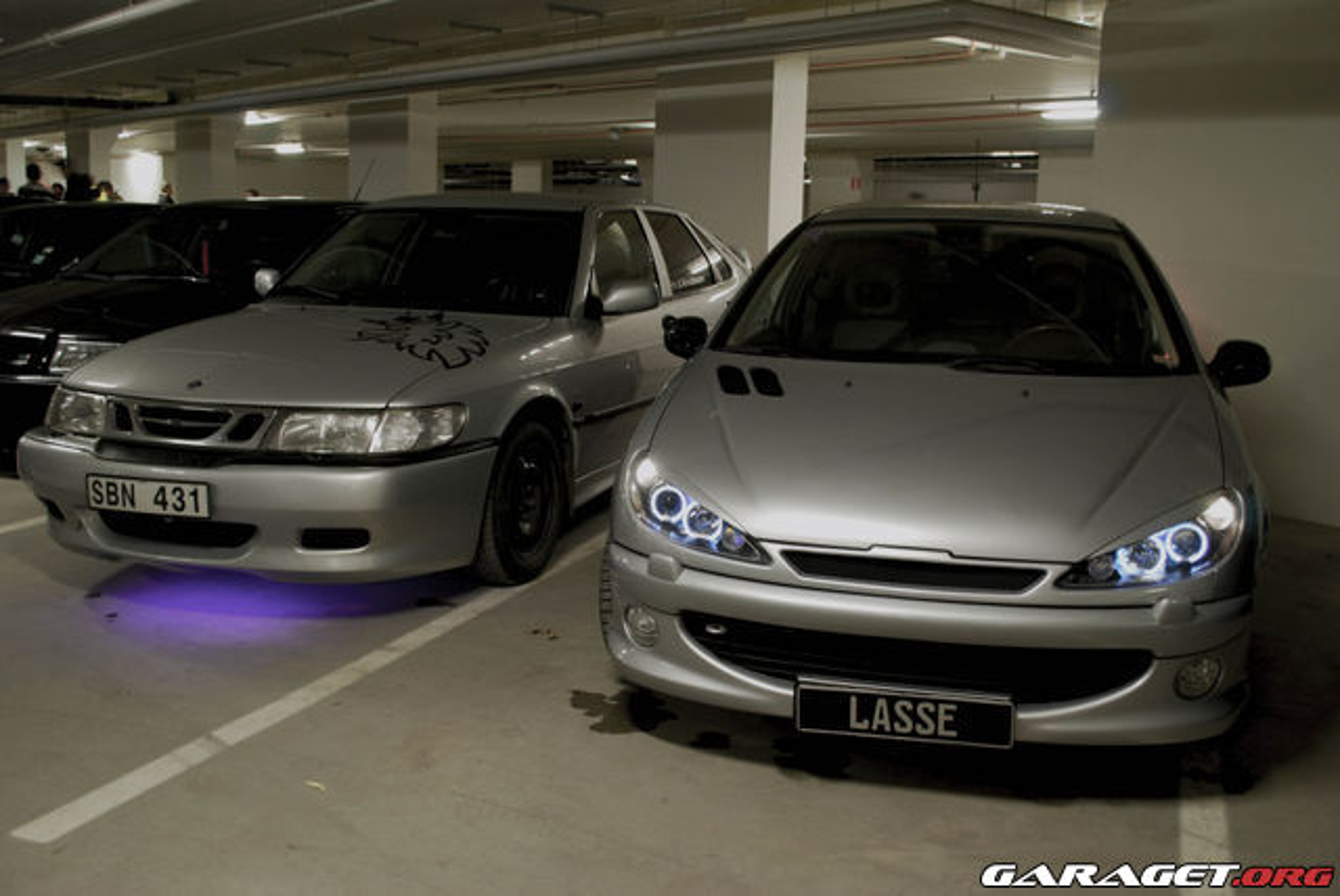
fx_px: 1341
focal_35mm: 36
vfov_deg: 36.9
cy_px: 448
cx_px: 670
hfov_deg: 53.1
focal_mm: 24
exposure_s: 1/2.5
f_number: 5
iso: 200
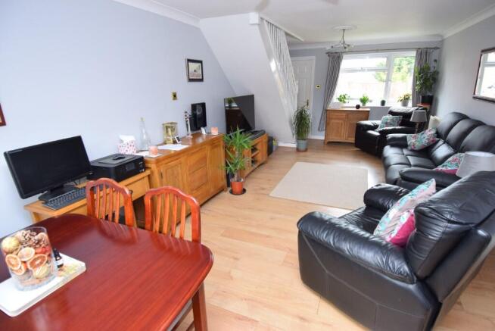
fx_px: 248
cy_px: 166
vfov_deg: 67.5
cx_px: 248
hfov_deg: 90.0
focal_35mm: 18
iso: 400
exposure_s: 1/60
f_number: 4
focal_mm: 12
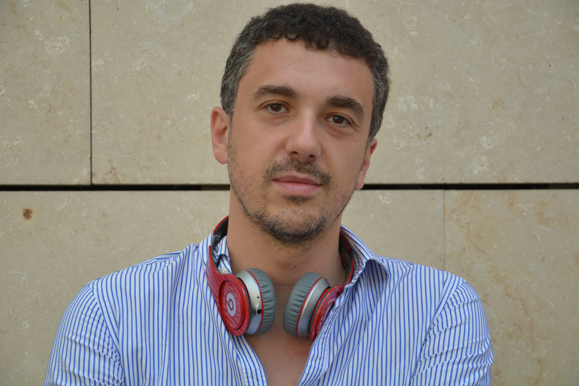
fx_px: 1496
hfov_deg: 21.9
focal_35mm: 93
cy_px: 193
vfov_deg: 14.7
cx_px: 290
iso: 400
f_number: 5.3
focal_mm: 62
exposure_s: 1/500
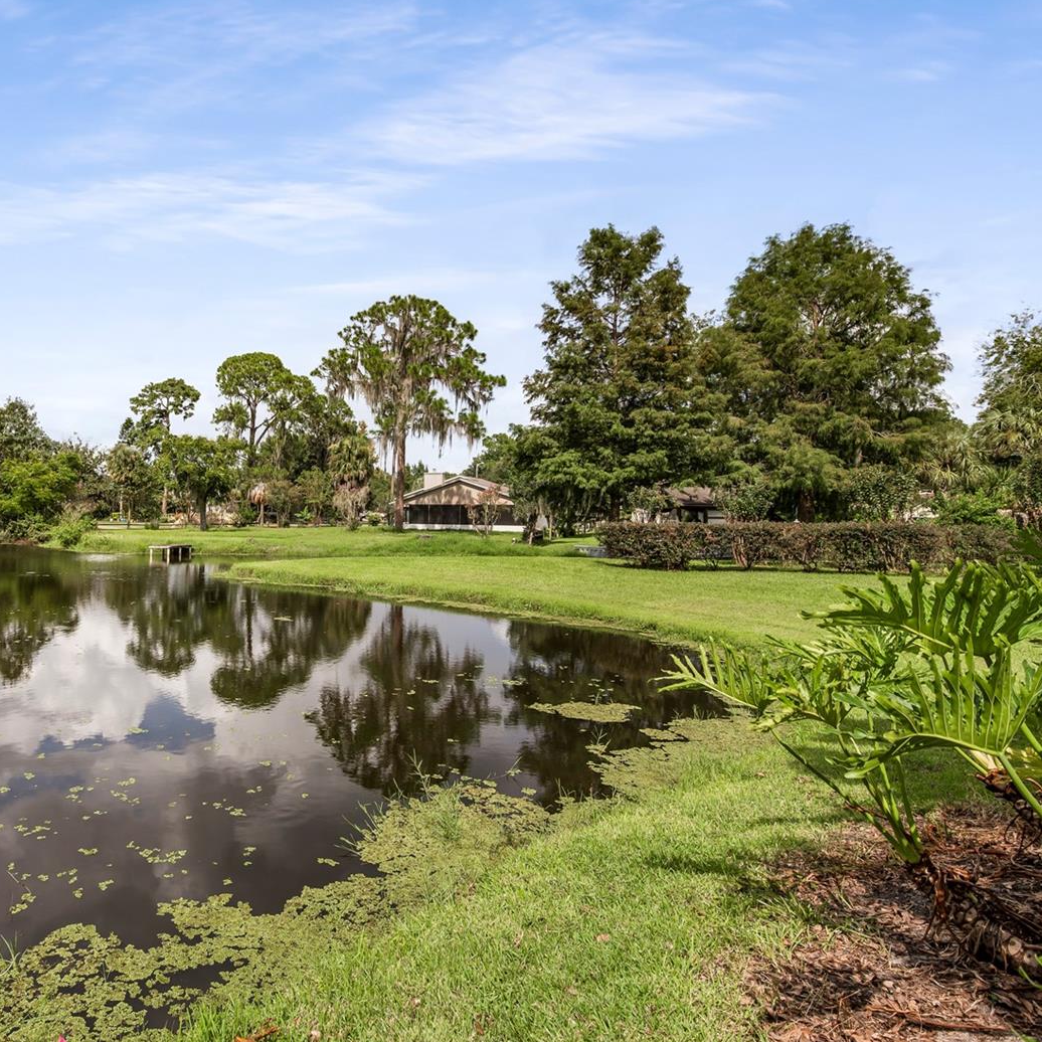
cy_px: 509
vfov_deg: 72.1
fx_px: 715
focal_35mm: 21
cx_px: 319
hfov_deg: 69.3
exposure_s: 1/250
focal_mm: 16
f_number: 8
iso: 100
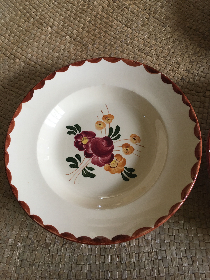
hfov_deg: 48.2
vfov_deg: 61.7
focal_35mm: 29
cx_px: 105
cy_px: 140
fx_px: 235
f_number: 2.2
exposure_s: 1/33
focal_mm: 4.15
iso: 100
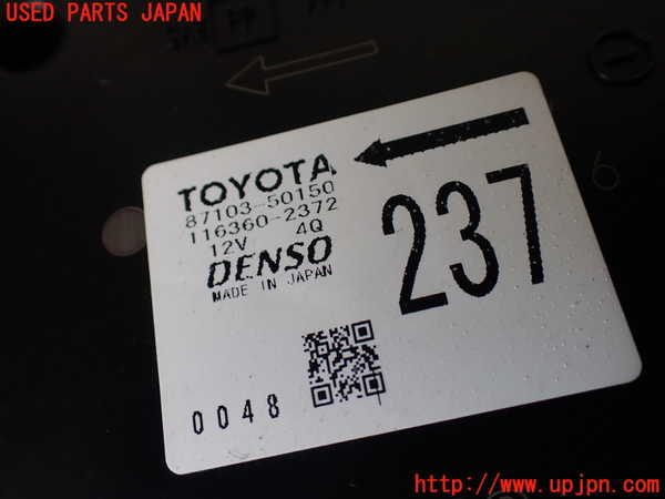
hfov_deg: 60.0
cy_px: 250
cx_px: 332
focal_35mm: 30
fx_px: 576
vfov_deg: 46.8
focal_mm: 5.4
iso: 100
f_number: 2.3
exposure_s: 1/125
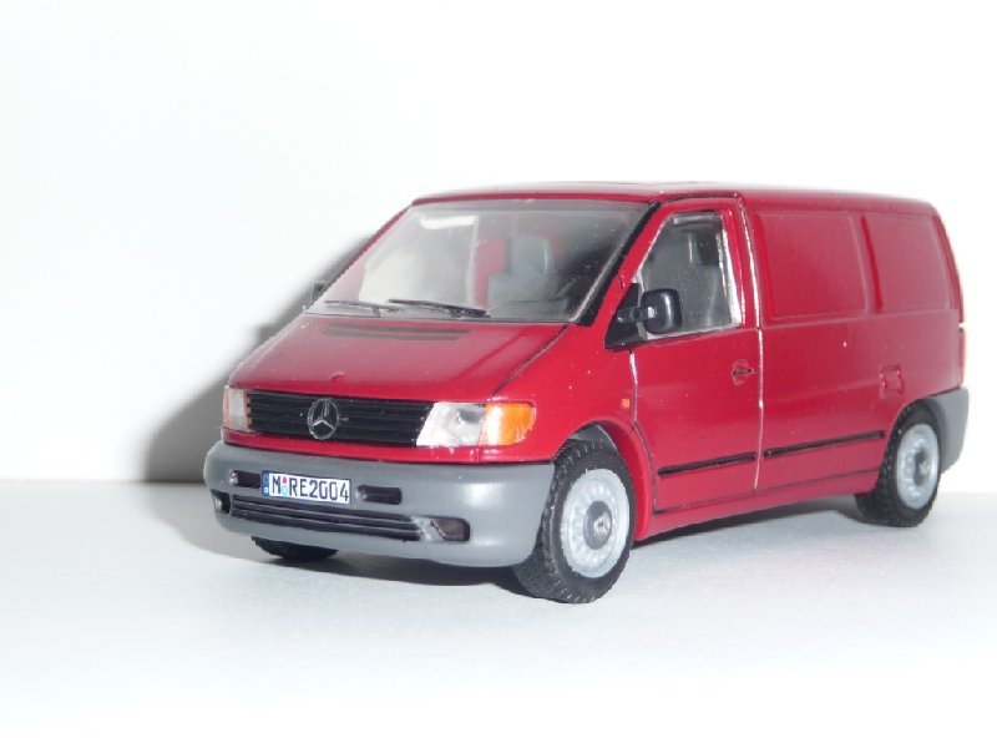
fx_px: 2074
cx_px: 498
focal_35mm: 72
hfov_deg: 27.0
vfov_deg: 20.4
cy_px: 374
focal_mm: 12.2
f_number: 4.6
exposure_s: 1/40
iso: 100
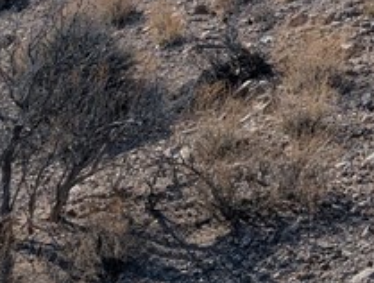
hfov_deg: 16.7
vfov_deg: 11.8
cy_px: -215
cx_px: 105
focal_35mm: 117
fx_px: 1268
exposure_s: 1/1825
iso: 18
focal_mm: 6.9
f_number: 1.68
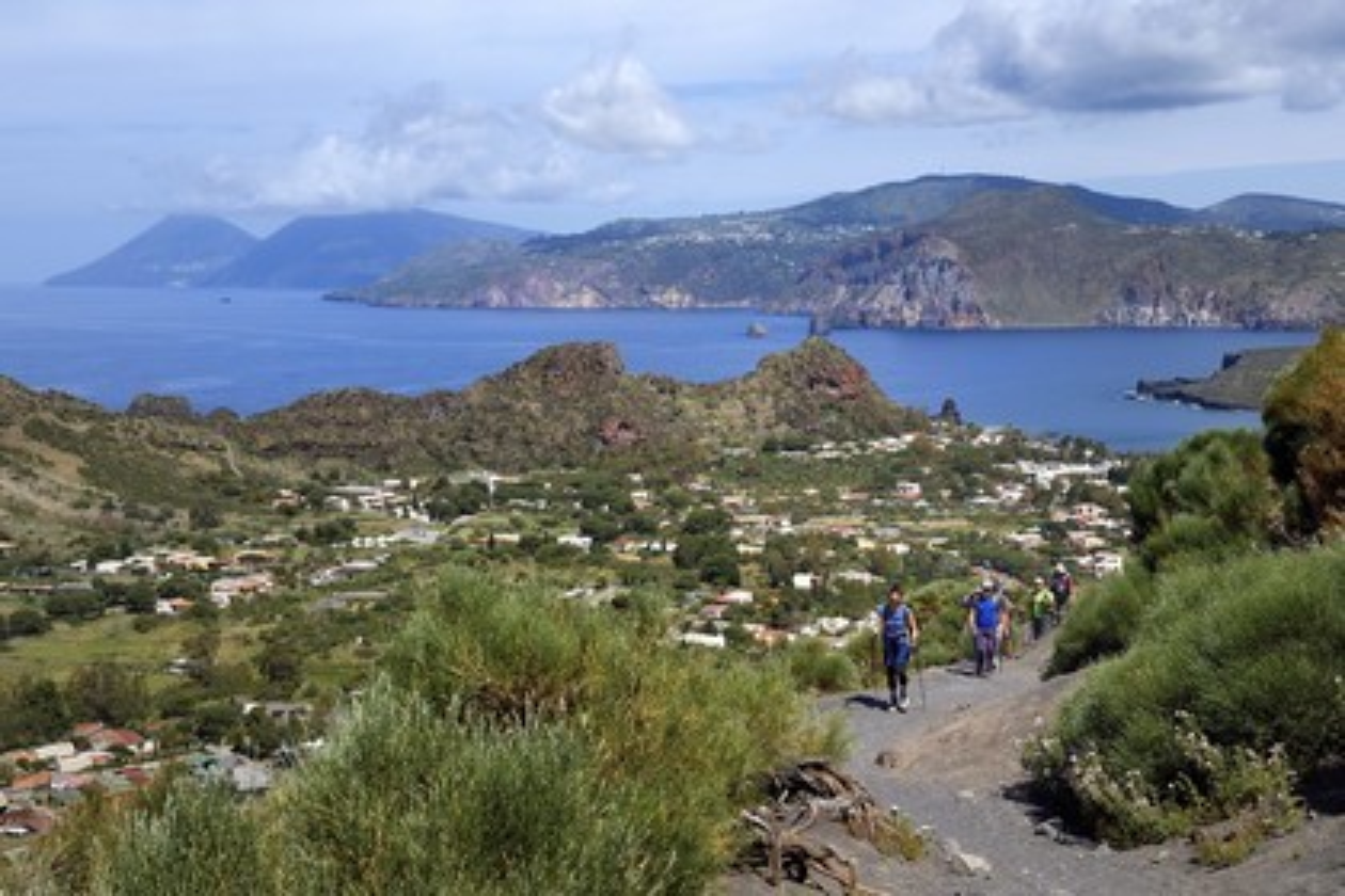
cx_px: 672
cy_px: 448
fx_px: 1793
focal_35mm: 48
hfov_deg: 41.1
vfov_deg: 28.1
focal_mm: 48
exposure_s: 1/320
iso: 200
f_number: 13
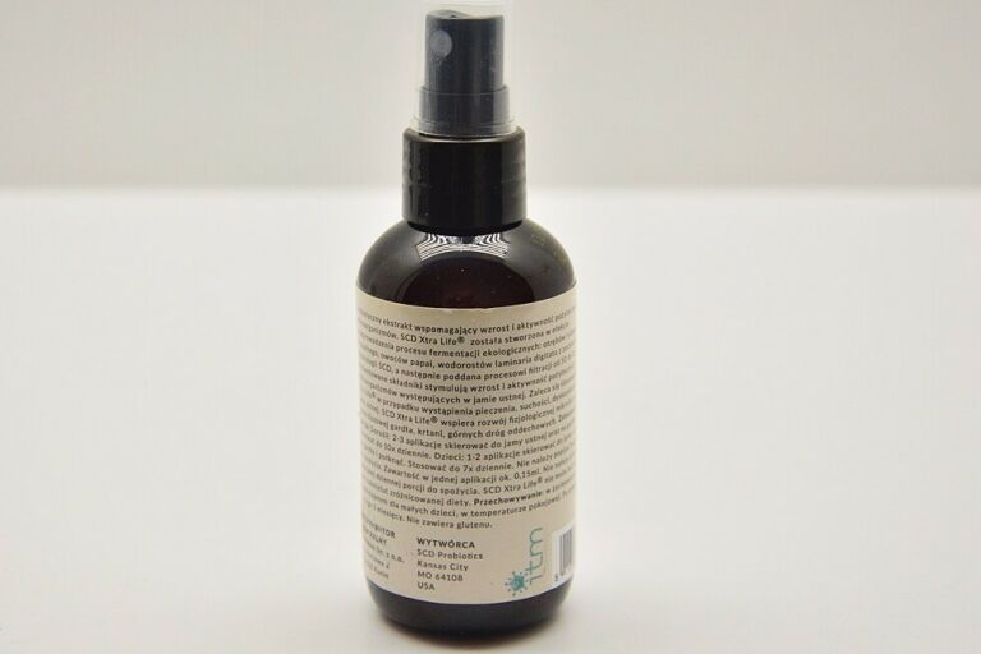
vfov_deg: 18.2
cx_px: 490
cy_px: 327
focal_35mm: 75
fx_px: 2044
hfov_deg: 27.0
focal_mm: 50
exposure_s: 1/500
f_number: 5.6
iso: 800
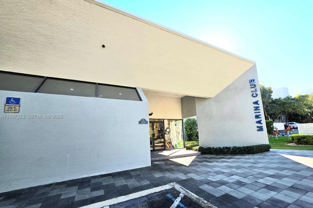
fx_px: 122
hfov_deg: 104.2
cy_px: 117
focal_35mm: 14
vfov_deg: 80.8
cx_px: 161
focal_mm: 2.2
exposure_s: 1/1000
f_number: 1.9
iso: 40
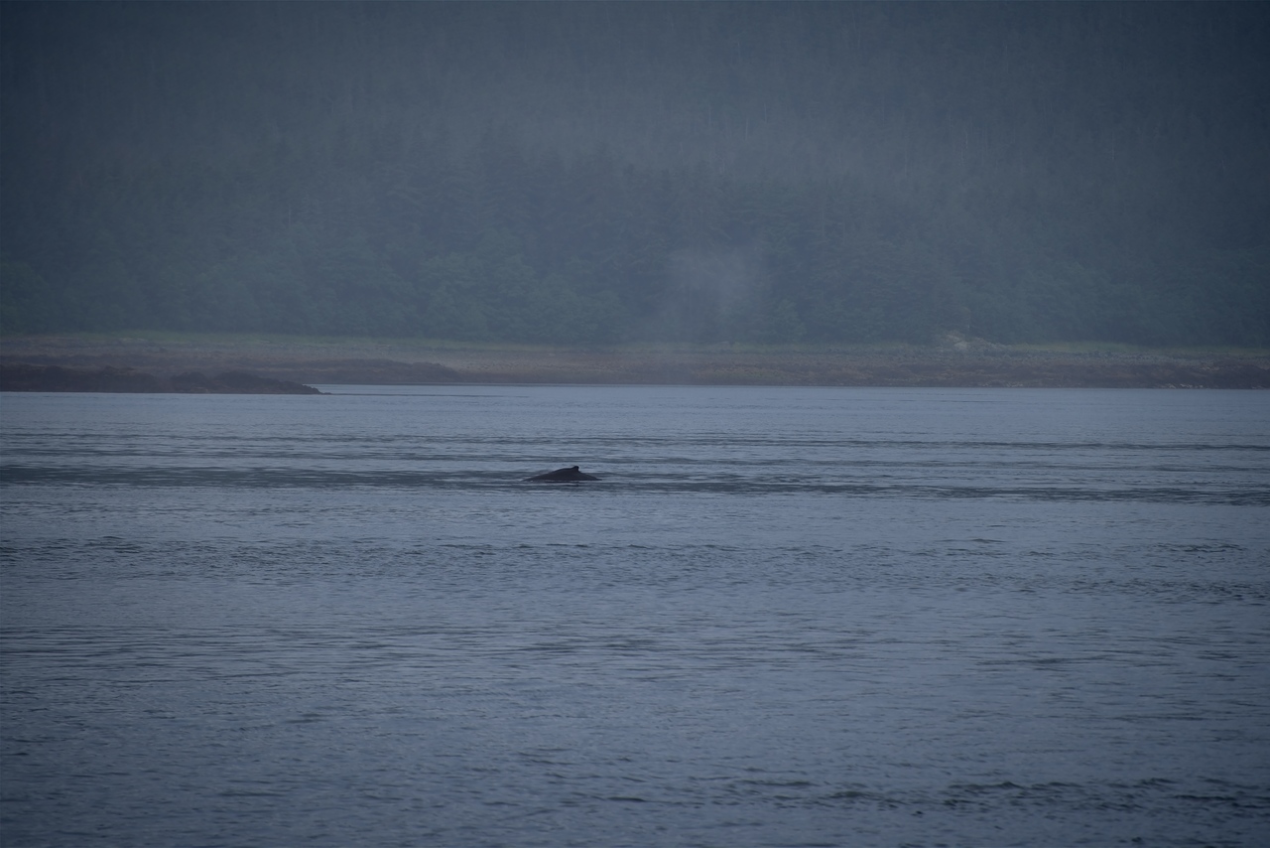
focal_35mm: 300
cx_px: 635
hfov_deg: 6.9
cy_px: 424
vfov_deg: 4.6
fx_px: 10585
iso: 100
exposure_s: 1/640
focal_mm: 300
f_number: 5.6
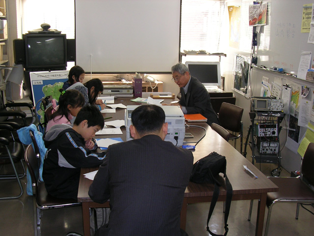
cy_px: 118
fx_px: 390
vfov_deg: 33.6
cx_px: 157
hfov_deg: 43.9
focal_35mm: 43
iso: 50
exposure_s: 1/30
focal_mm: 6.6
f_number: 3
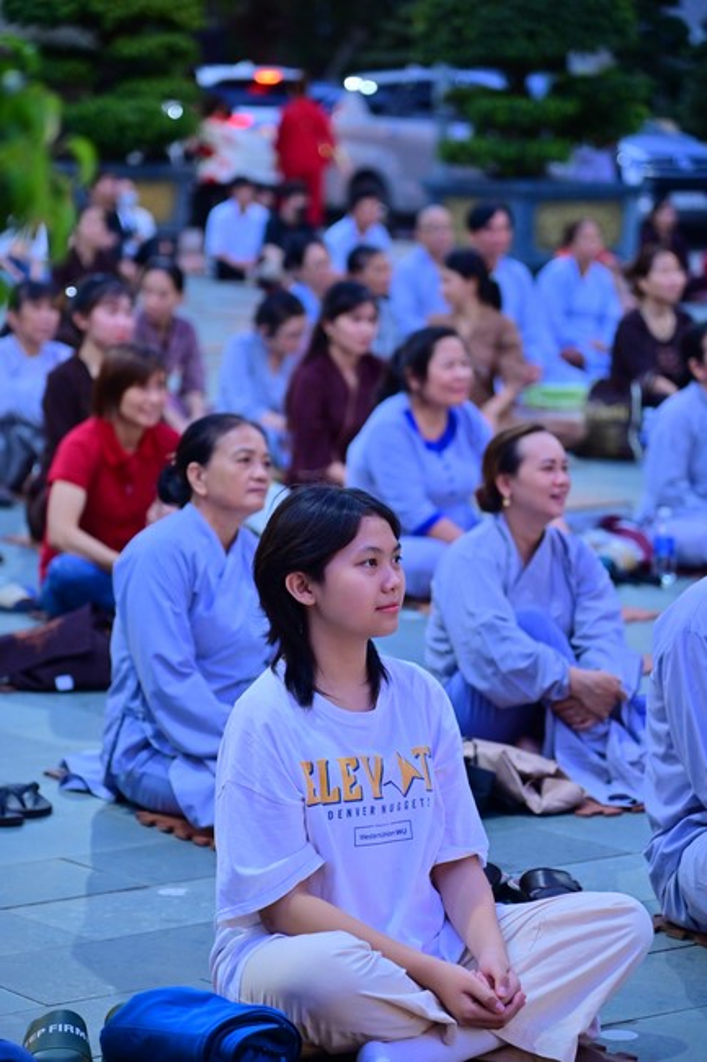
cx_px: 354
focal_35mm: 120
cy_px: 531
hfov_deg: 11.4
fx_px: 3537
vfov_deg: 17.1
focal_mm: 120
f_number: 4
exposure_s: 1/80
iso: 1600
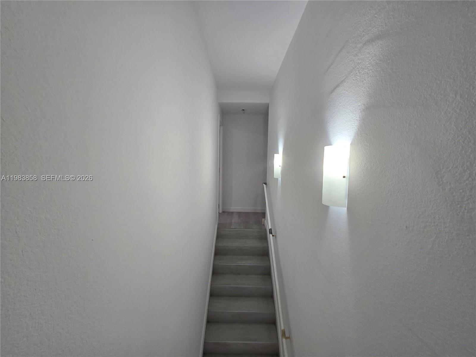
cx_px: 238
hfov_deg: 106.2
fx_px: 179
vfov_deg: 89.9
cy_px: 178
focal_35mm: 13
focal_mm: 2.2
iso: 100
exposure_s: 1/60
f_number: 2.2
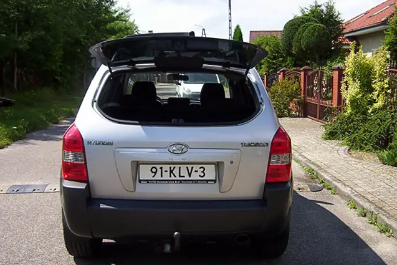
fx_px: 452
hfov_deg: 47.4
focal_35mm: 41
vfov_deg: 32.6
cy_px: 136
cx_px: 198
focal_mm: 5.26
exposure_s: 1/835
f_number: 3.84
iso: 100
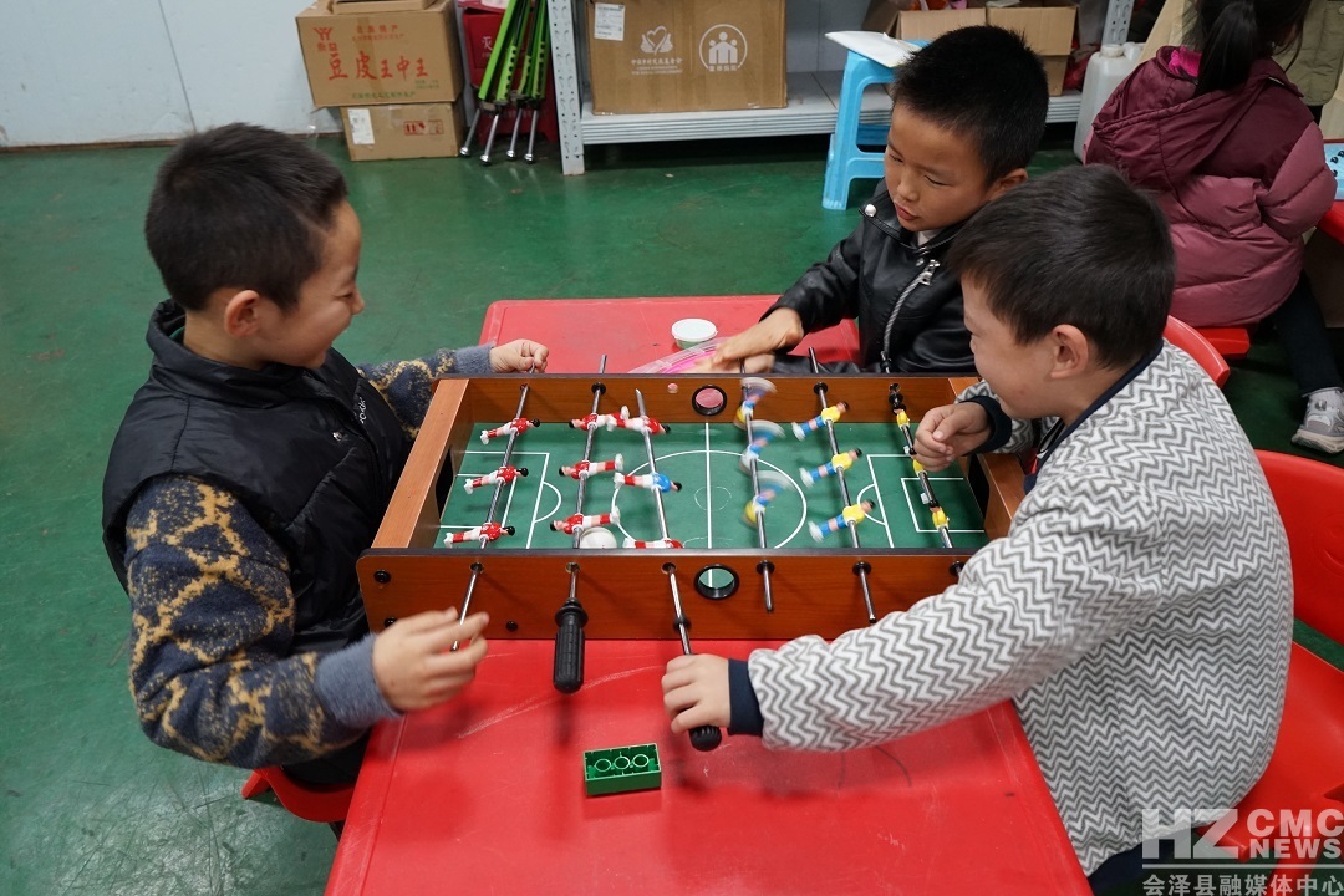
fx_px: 1008
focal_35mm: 27
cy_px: 448
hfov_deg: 67.4
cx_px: 672
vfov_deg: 47.9
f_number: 6.3
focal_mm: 27
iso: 2500
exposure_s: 1/60
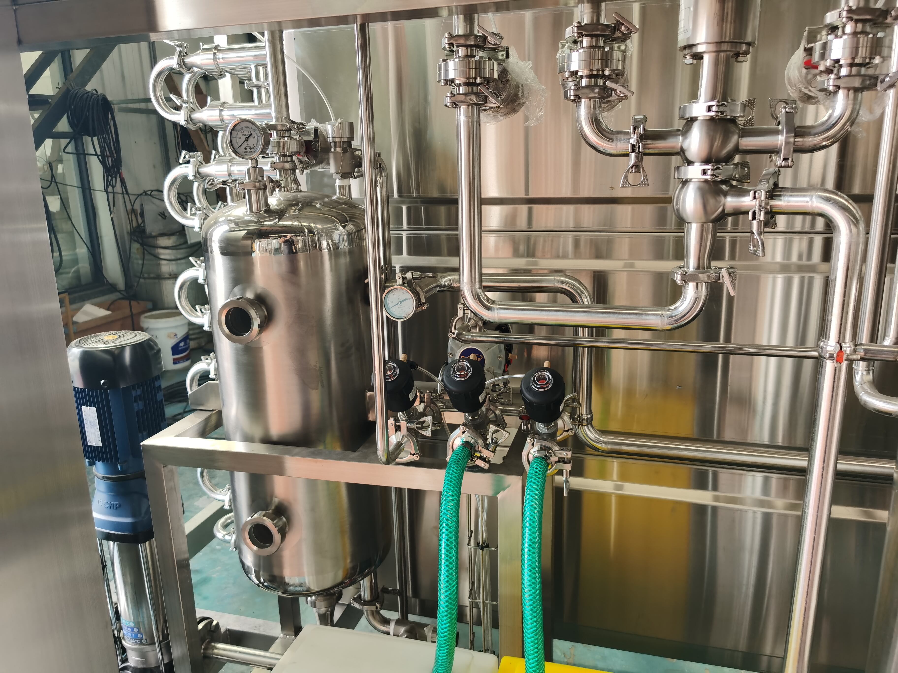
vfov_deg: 51.4
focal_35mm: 27
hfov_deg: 65.3
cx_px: 449
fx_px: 700
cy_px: 336
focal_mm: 5.56
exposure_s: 1/150
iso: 50
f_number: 1.6
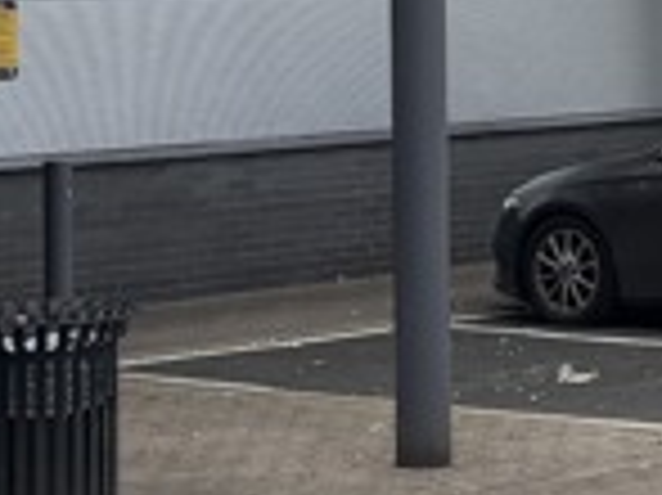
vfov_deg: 8.1
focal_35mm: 181
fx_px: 3459
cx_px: 1180
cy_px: -148
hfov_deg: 10.3
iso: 50
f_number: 1.6
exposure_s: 1/3205
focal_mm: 5.96
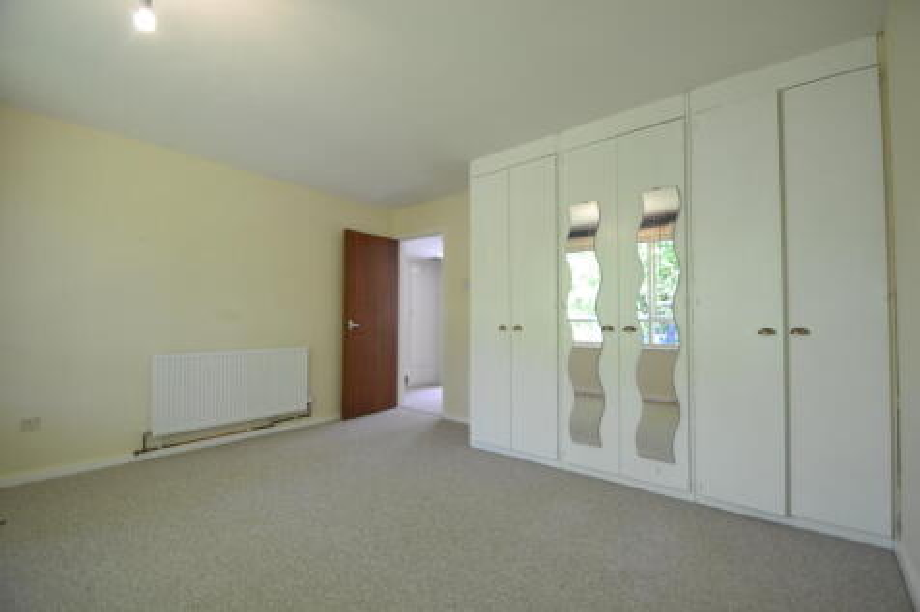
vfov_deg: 77.3
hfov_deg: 100.4
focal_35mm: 15
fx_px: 383
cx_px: 460
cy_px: 306
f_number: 4
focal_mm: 10
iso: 400
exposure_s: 1/80
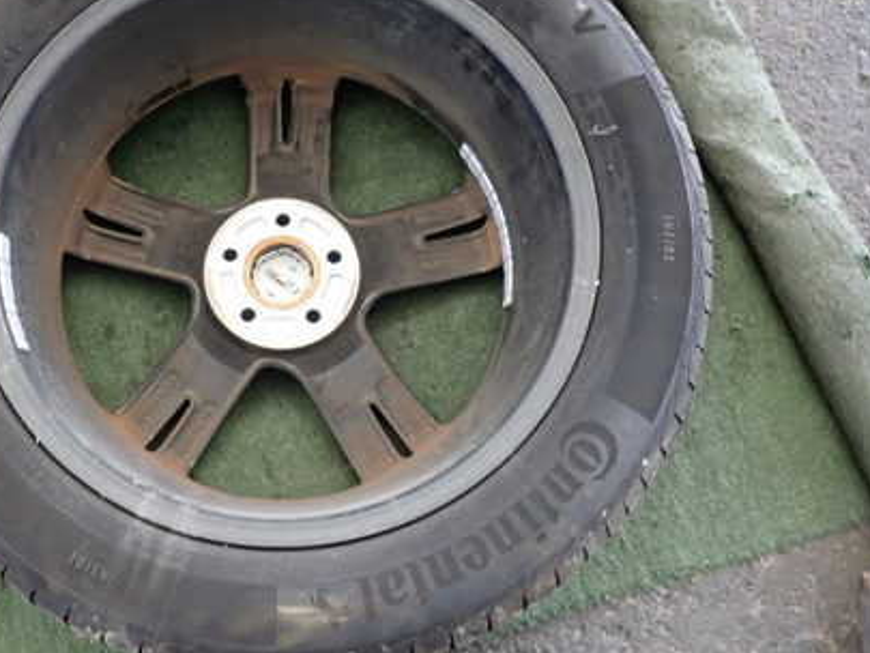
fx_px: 930
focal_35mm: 37
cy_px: 281
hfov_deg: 49.0
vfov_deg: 38.6
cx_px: 271
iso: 500
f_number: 2
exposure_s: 1/30
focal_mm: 4.5
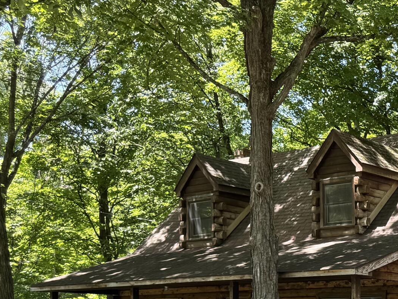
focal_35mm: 68
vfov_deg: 20.5
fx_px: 782
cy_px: 337
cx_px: 511
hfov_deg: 24.9
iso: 80
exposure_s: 1/320
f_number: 1.78
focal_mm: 6.76
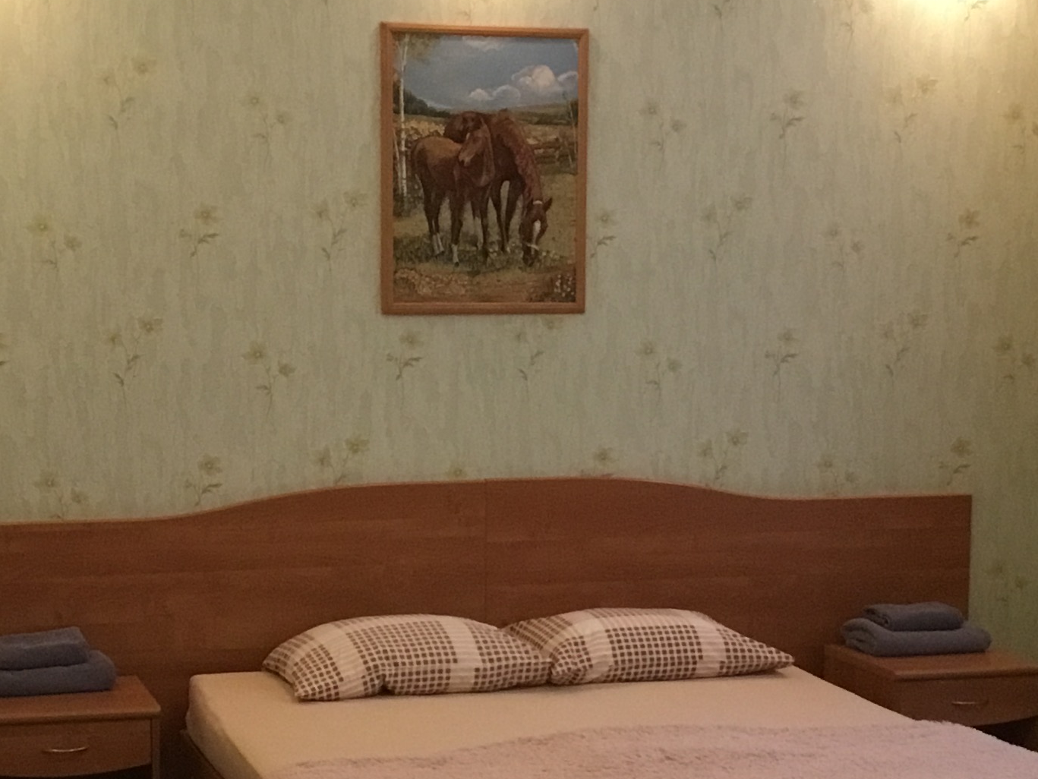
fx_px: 2220
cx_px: 449
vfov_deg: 19.8
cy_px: 566
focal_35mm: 74
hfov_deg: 26.3
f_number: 2.4
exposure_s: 1/33
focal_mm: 3.3
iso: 250
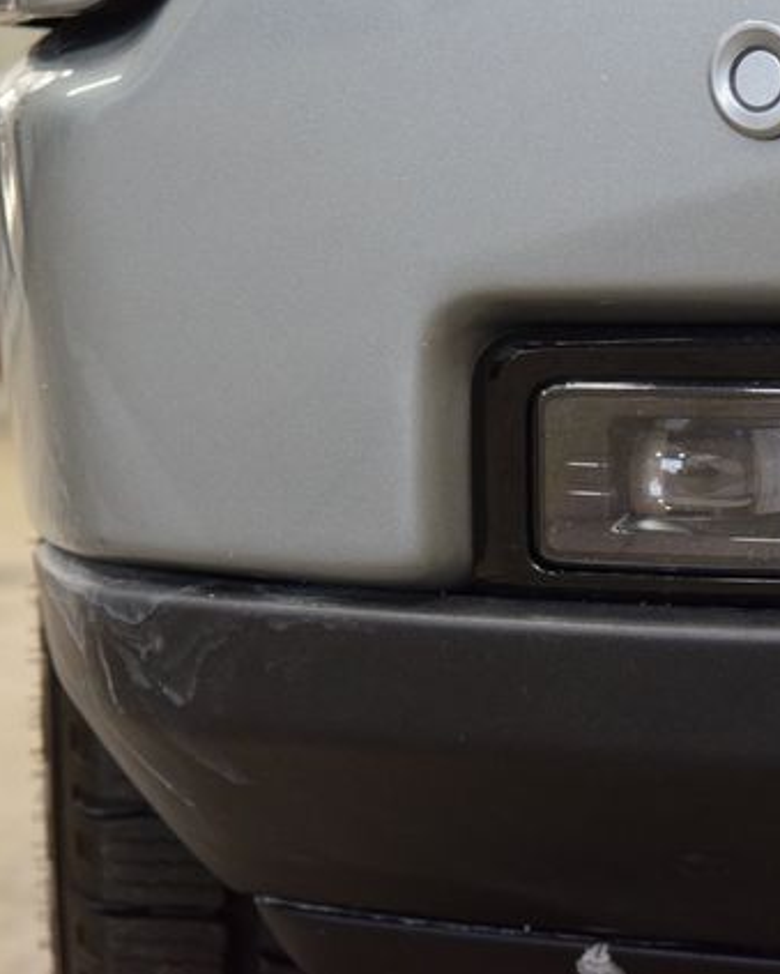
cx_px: 693
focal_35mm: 149
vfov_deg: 12.9
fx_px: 4295
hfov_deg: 10.3
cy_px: 487
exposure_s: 1/30
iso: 1400
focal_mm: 70
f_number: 7.1
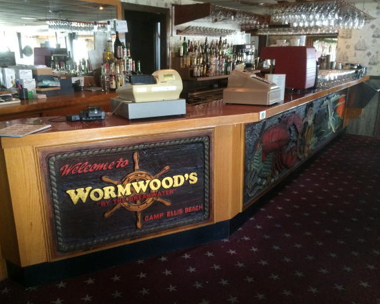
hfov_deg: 55.6
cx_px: 174
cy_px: 155
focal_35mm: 32
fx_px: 360
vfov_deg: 45.8
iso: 320
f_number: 2.2
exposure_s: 1/17
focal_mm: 4.12
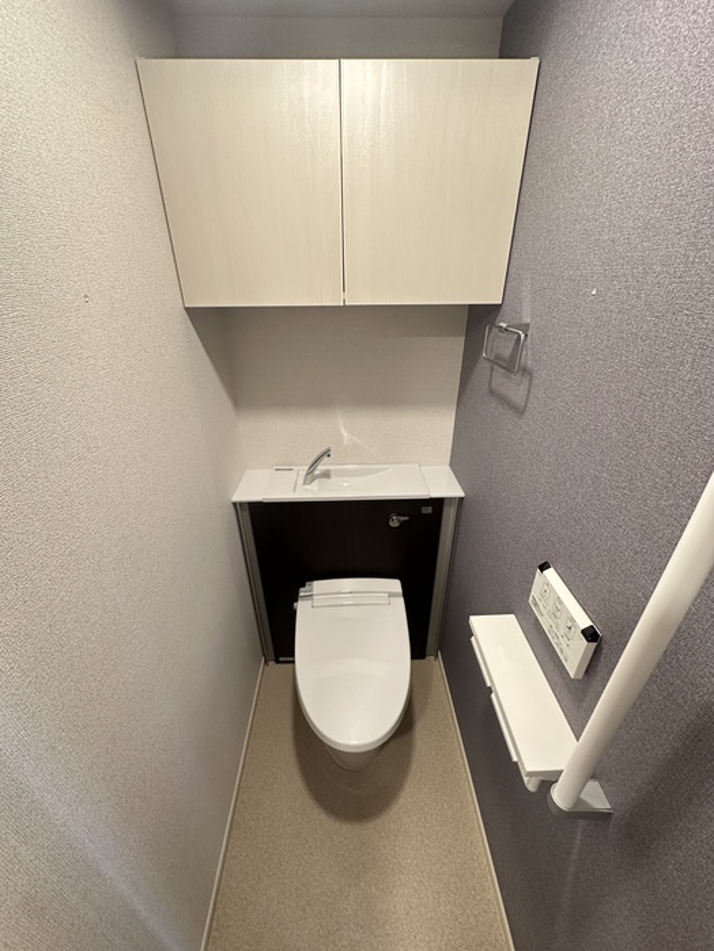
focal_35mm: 14
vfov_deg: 102.1
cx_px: 357
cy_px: 476
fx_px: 385
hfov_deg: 85.7
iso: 320
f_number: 2.2
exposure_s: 1/60
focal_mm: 2.22
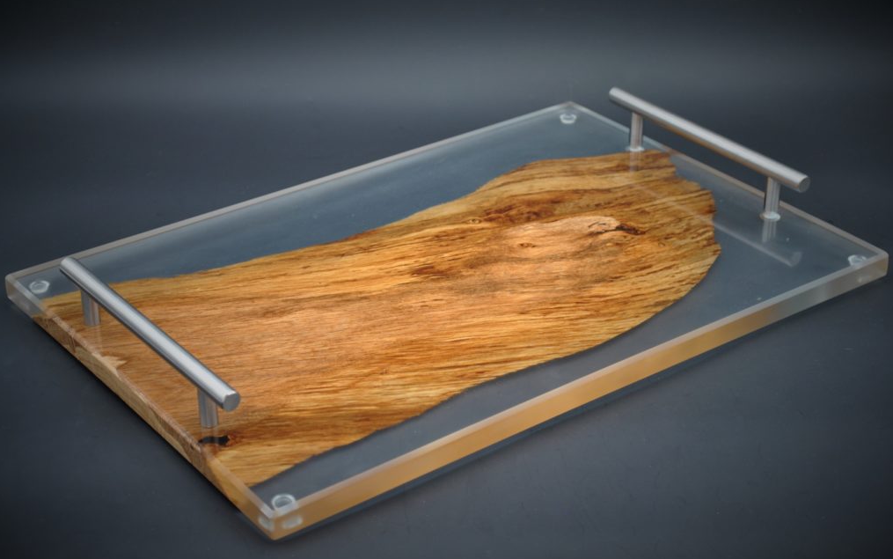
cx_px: 447
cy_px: 281
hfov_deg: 29.0
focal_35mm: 71
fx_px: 1728
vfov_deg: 18.4
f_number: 5.3
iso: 200
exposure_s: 1/80
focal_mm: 46
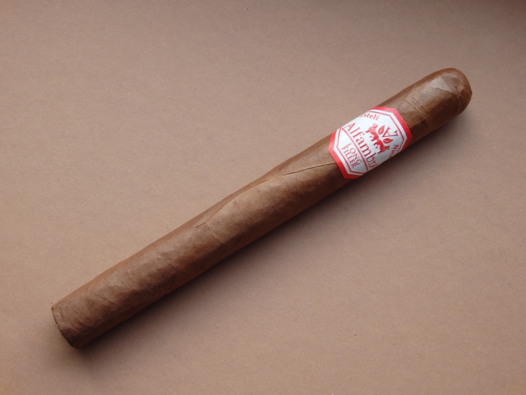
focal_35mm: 49
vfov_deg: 29.7
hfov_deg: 38.9
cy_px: 198
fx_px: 745
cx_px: 263
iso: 125
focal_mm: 8.9
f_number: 4
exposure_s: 1/25
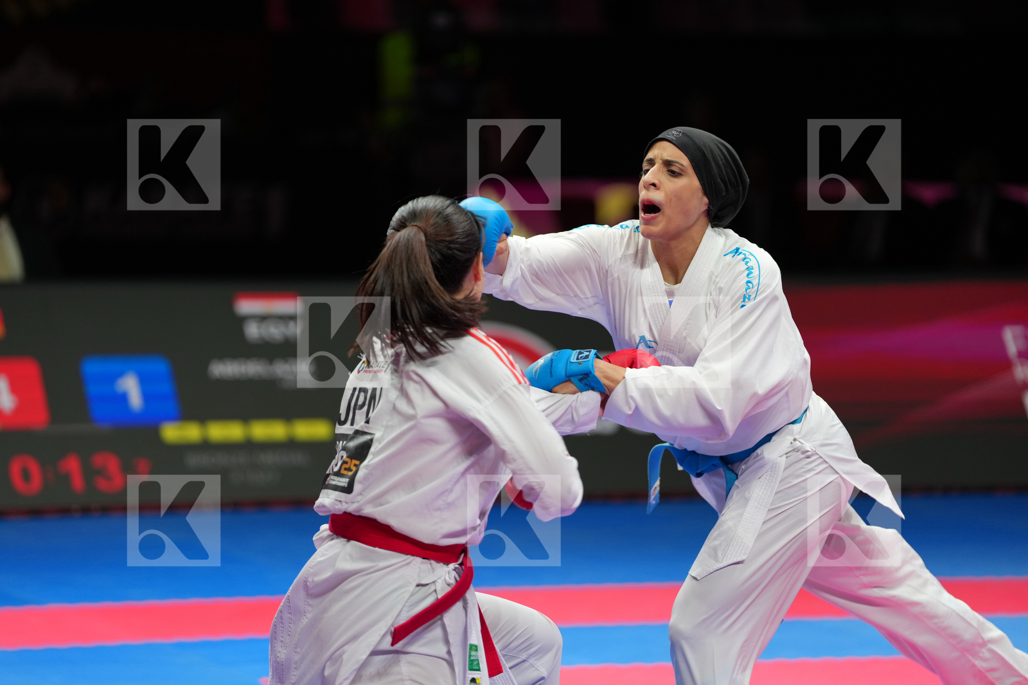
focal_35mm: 173
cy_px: 342
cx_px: 514
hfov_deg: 11.9
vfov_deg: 7.9
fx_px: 4939
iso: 640
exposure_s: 1/1000
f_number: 2.8
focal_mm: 173
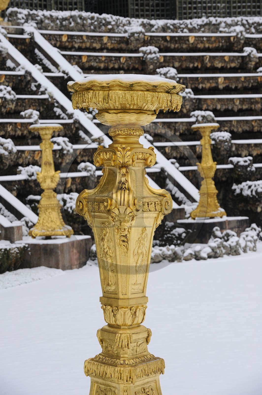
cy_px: 198
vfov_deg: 16.4
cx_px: 131
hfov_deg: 10.9
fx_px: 1367
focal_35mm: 125
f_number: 10
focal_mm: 125
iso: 400
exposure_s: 1/160
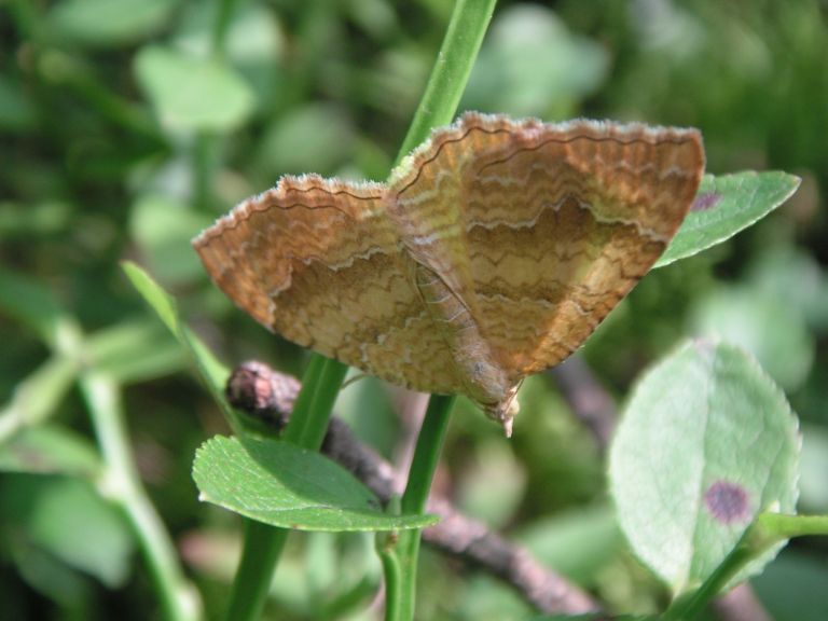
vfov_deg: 20.4
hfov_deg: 27.0
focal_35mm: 72
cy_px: 310
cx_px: 414
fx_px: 1722
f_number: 3.9
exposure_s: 1/90
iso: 80
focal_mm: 12
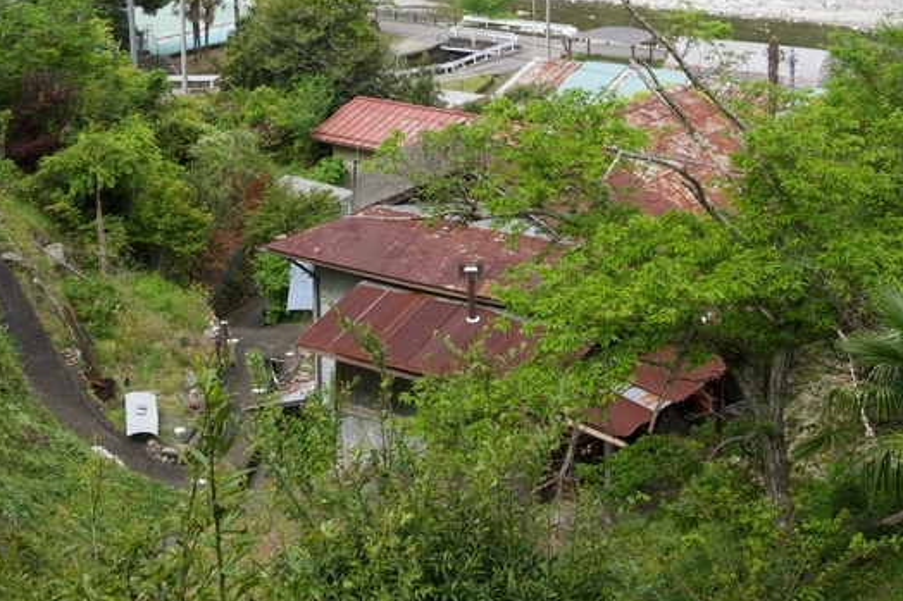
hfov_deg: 27.9
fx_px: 1809
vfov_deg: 18.3
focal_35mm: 72
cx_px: 339
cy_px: -19
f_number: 8
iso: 160
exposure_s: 1/250
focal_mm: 21
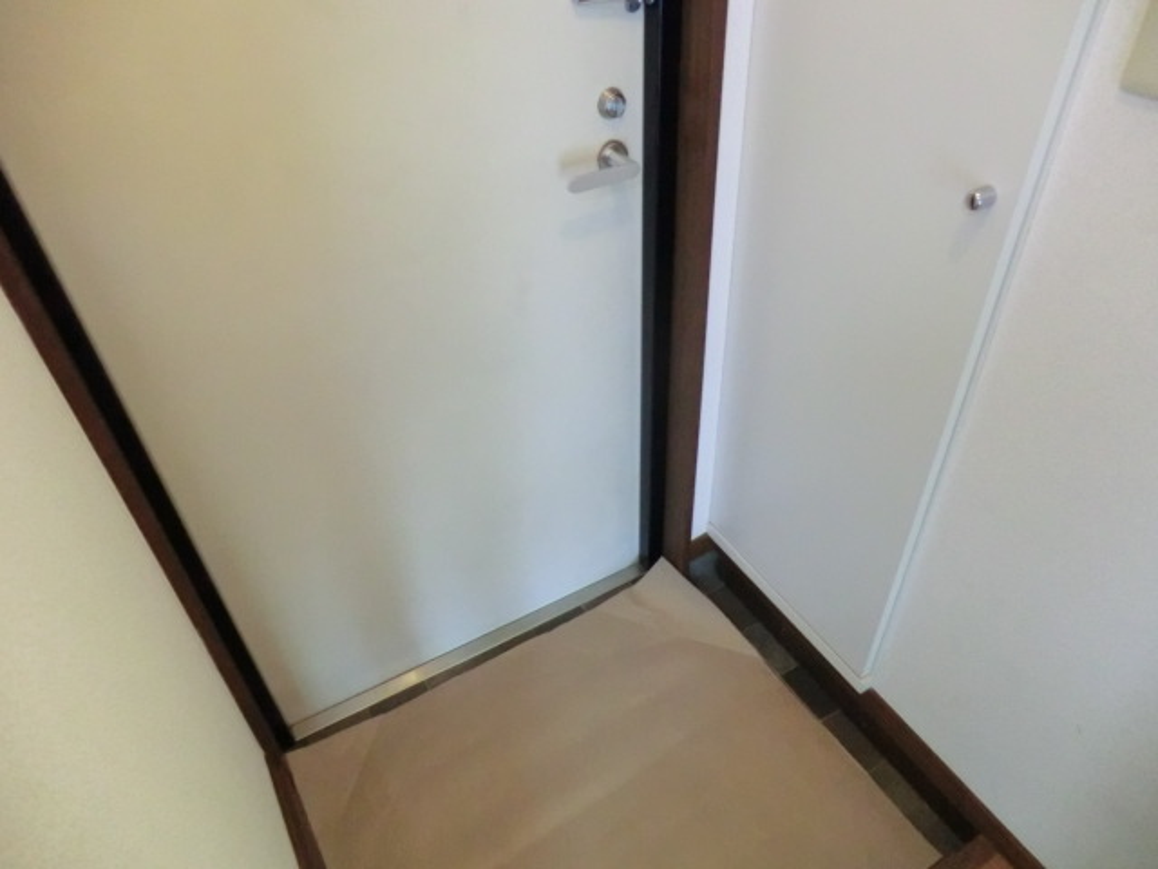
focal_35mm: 24
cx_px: 579
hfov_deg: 71.6
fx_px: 803
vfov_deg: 56.8
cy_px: 434
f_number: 3.2
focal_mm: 4.3
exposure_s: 1/40
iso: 800
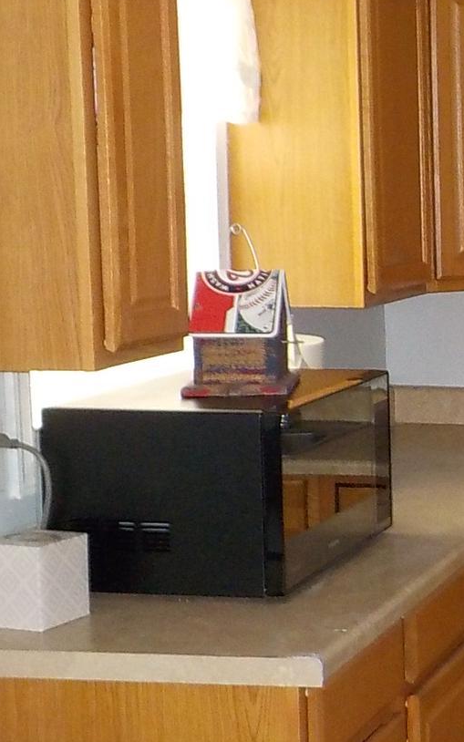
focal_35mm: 80
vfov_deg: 25.8
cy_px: 386
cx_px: 685
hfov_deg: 15.2
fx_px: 1618
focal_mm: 4.1
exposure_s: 1/30
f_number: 3.3
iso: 320
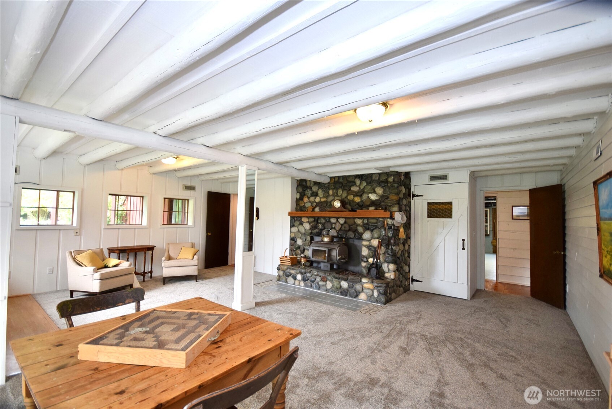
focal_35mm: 15
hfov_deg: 100.4
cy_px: 204
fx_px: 255
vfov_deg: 77.4
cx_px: 306
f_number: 4
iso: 560
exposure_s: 1/60
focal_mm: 10
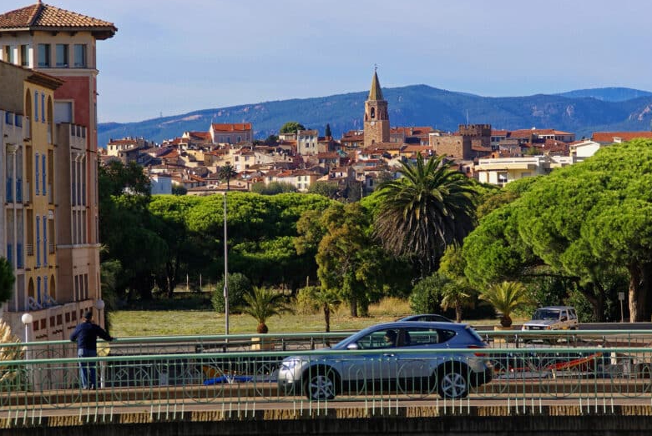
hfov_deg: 9.5
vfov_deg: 6.4
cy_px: 245
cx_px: 355
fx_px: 3935
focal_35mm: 217
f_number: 6.3
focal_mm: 120
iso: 100
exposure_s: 1/250
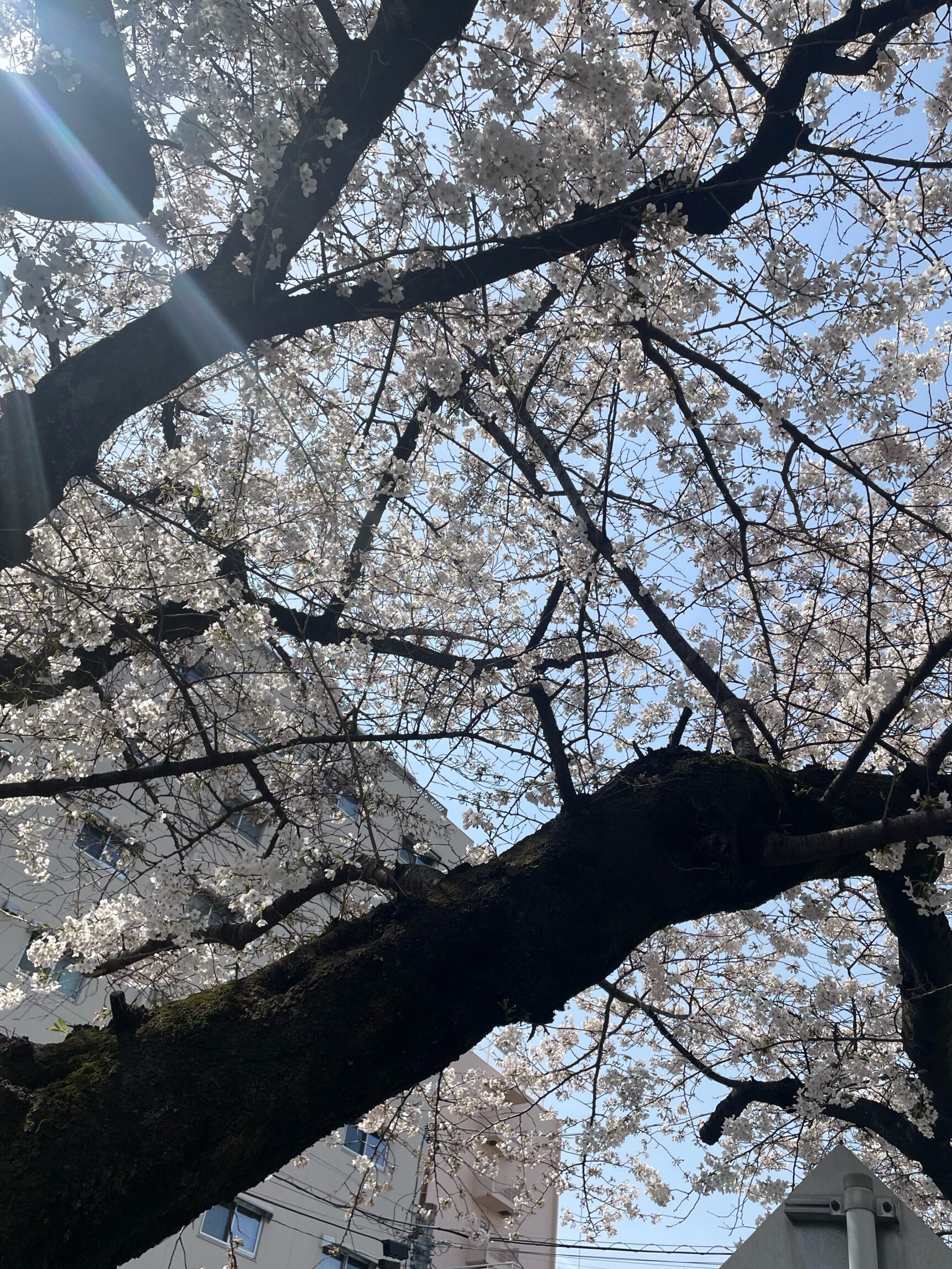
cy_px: 683
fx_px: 1063
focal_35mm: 29
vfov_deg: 61.6
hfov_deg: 48.2
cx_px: 513
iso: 32
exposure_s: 1/4000
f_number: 1.6
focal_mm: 4.2
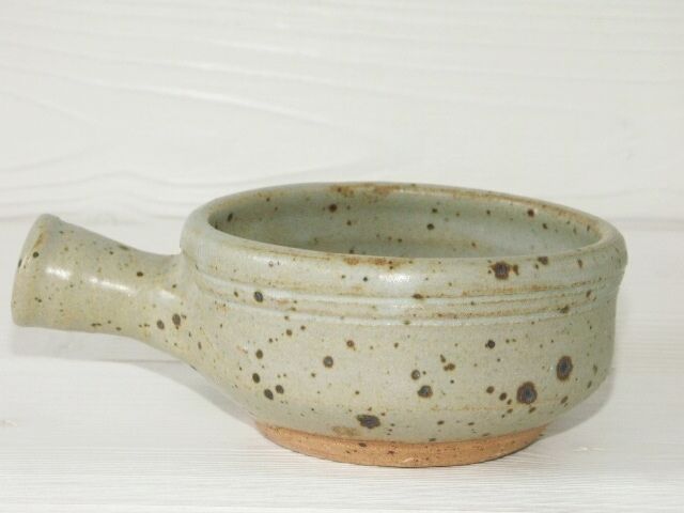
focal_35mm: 88
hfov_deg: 22.3
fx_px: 1739
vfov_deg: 16.8
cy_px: 256
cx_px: 342
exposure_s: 1/80
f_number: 6.3
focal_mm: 21.94
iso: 200
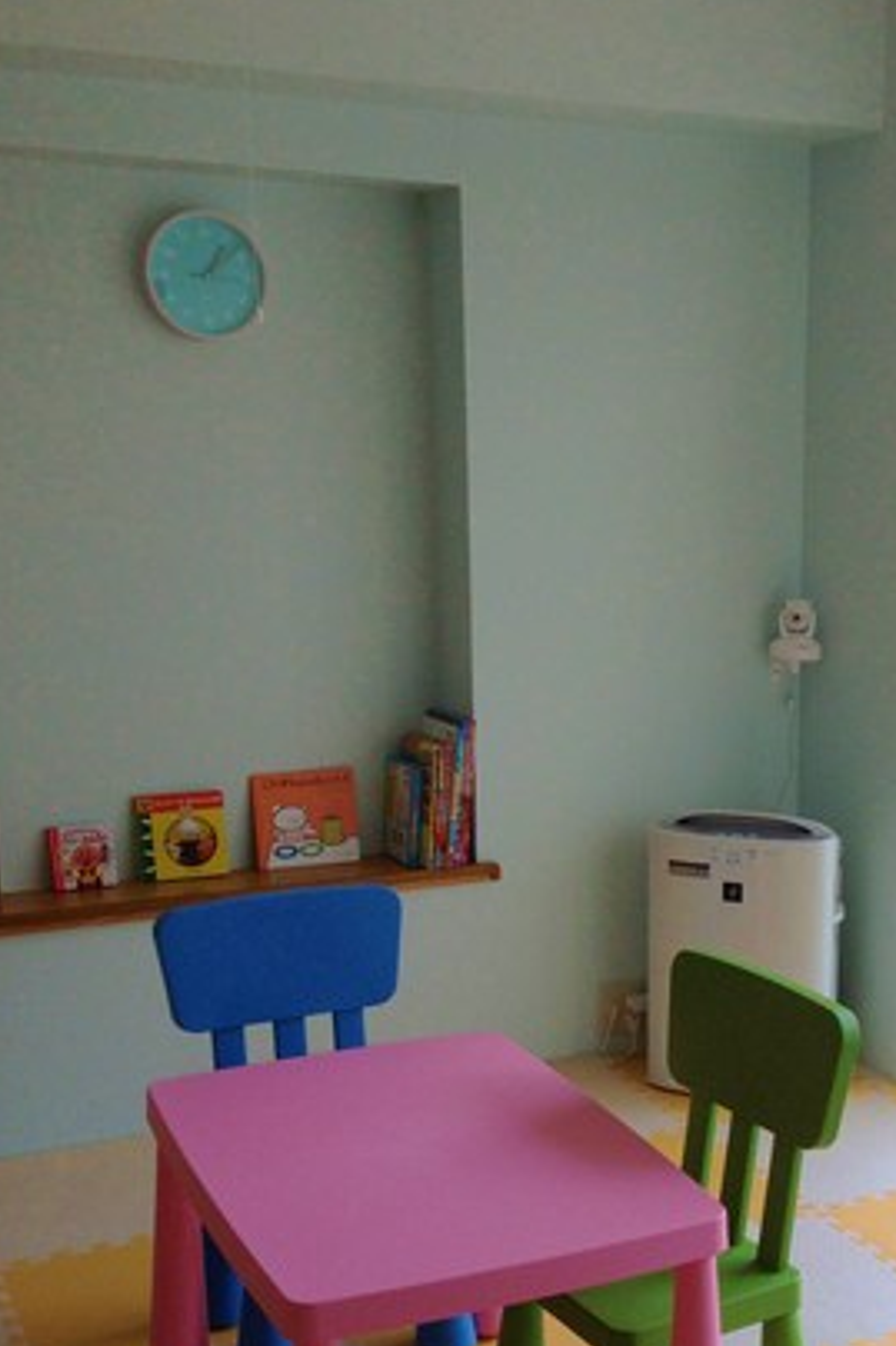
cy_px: 846
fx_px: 1905
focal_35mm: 51
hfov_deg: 26.1
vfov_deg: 38.6
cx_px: 666
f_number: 2.4
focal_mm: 4.13
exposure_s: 1/120
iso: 80
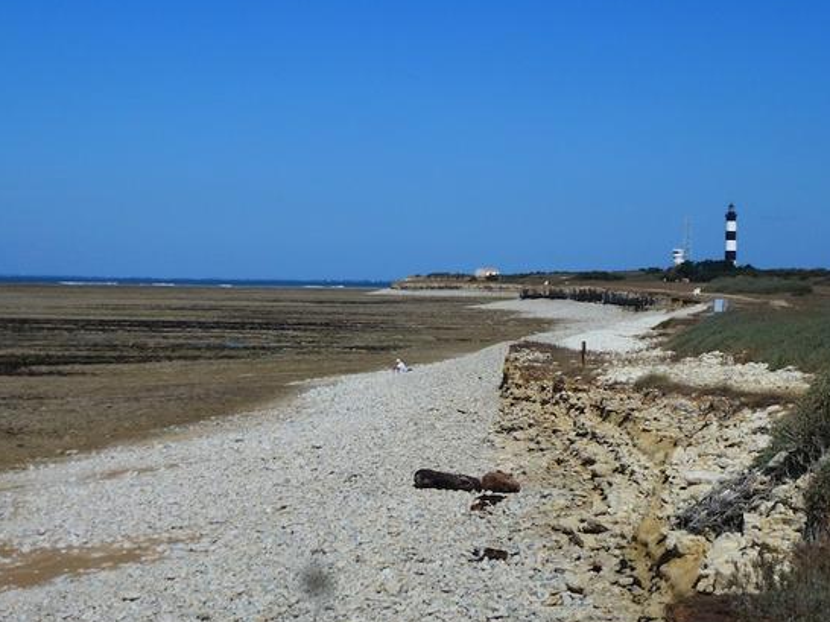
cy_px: 324
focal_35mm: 95
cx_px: 383
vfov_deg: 15.5
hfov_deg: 20.7
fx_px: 2277
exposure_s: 1/1600
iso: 100
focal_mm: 13.6
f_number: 4.7
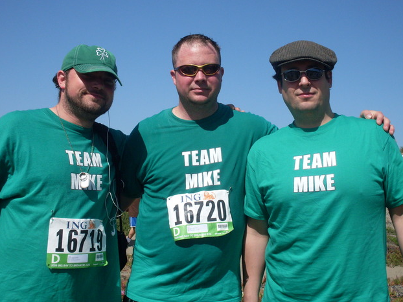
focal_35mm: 44
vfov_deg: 32.8
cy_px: 129
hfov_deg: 43.0
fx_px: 512
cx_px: 209
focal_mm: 6.3
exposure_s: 1/250
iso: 80
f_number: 8.4
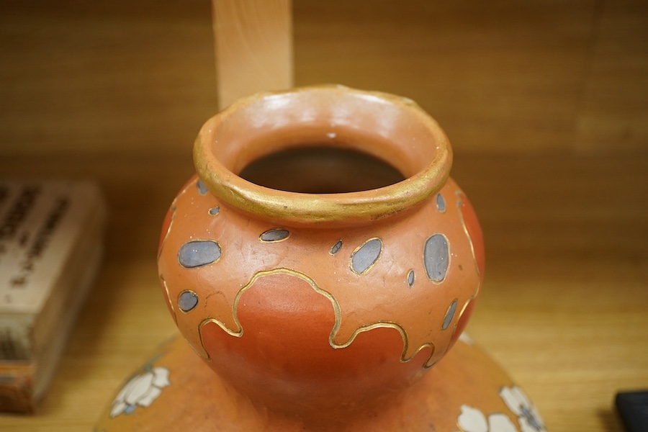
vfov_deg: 29.9
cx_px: 324
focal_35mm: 45
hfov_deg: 43.6
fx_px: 810
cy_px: 216
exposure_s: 1/160
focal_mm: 30
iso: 1250
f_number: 5.6
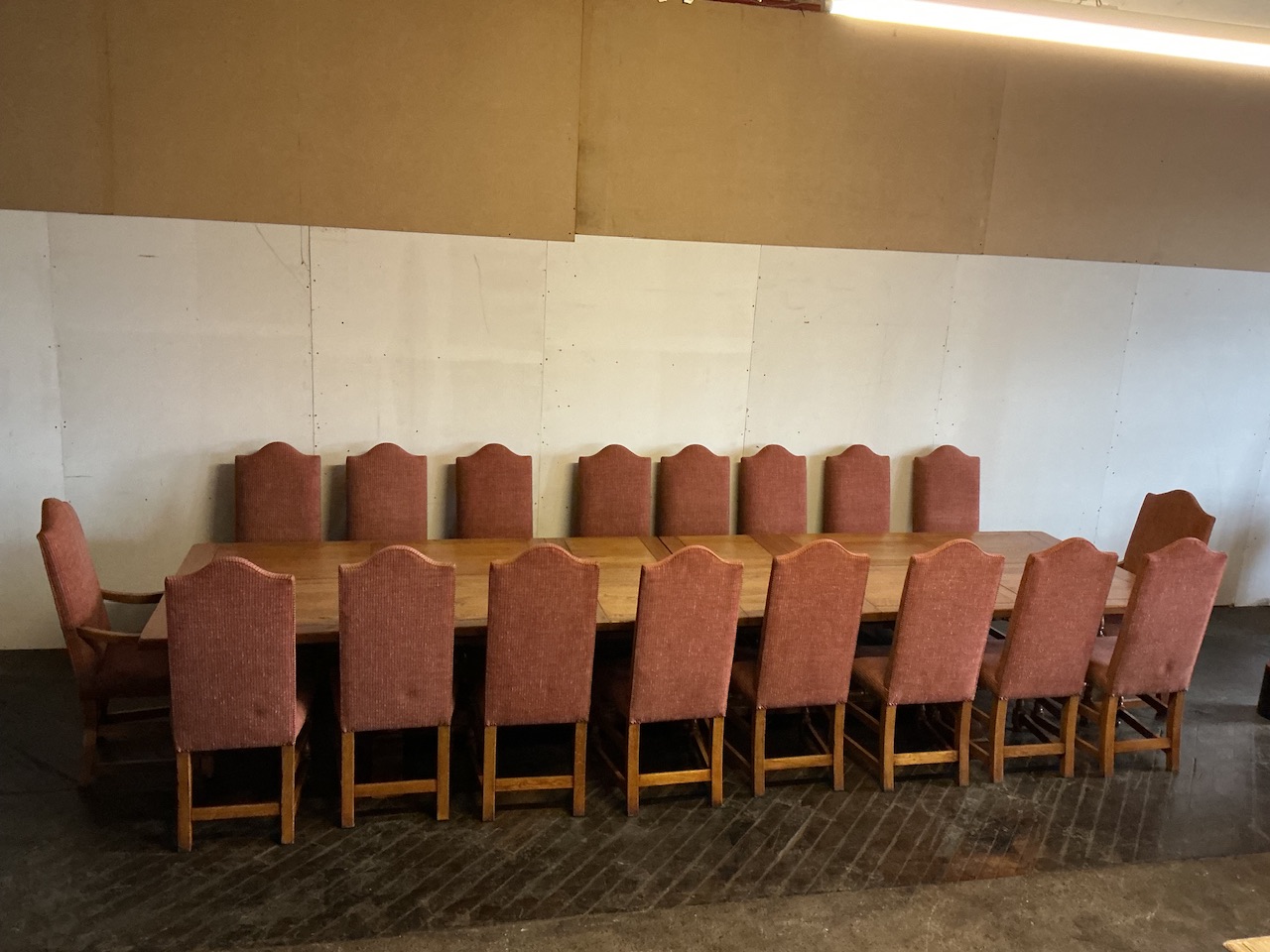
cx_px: 635
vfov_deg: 48.2
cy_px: 476
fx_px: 1064
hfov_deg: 61.7
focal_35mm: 29
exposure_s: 1/25
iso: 250
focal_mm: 3
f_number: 1.8
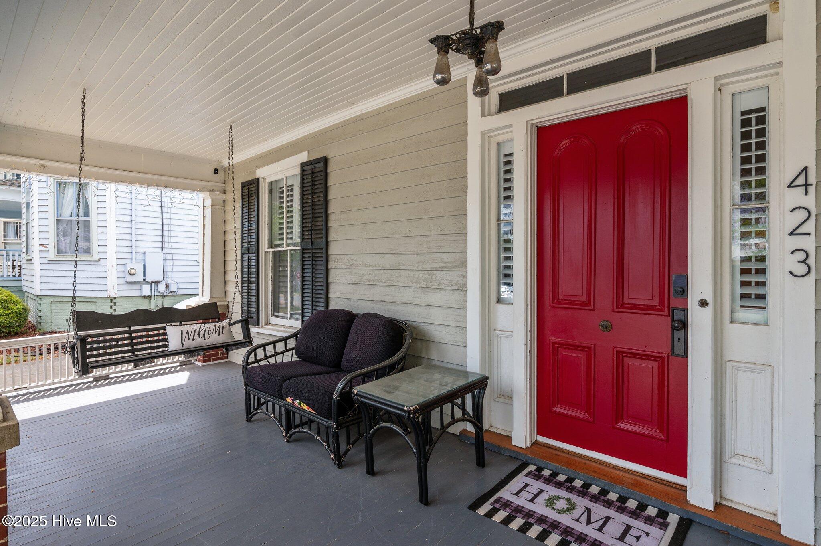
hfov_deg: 90.0
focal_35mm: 18
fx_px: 410
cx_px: 410
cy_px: 273
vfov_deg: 67.3
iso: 250
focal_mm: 18
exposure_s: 1/200
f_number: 8
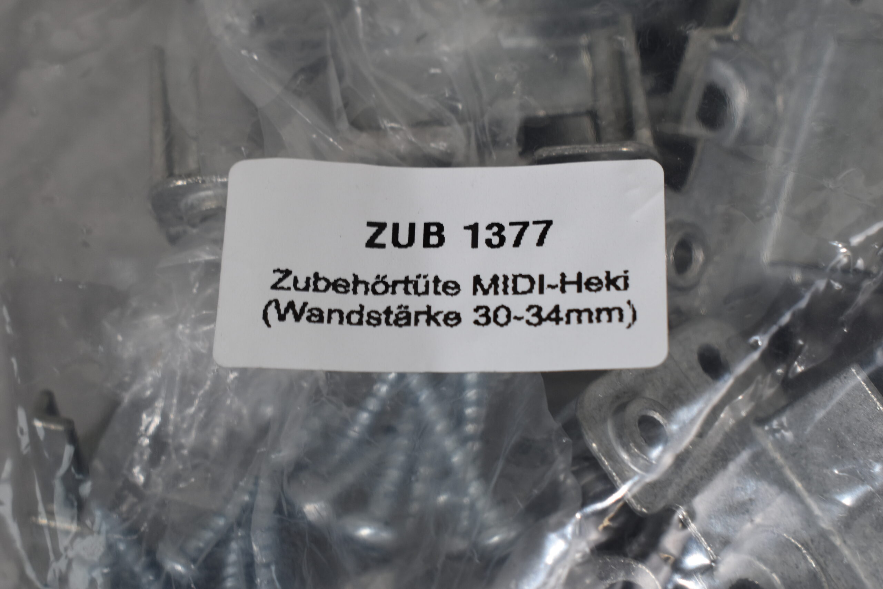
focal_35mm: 60
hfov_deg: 33.4
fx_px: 1472
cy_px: 294
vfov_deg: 22.6
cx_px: 442
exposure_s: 1/60
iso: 400
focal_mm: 40
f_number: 8
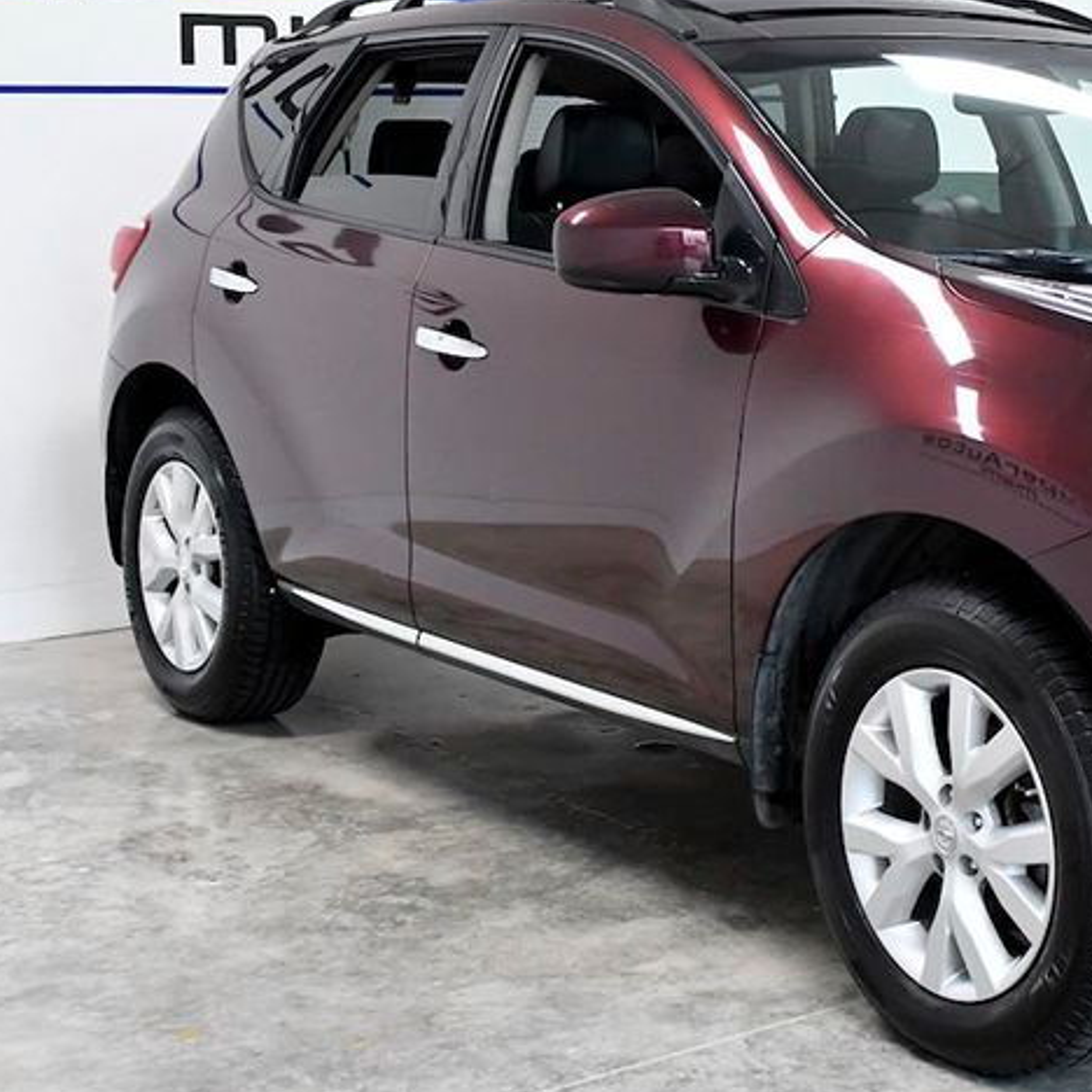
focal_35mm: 67
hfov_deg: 24.8
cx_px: 1031
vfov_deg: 25.7
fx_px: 2391
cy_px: 428
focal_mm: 24
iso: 2500
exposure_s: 1/640
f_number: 4.5
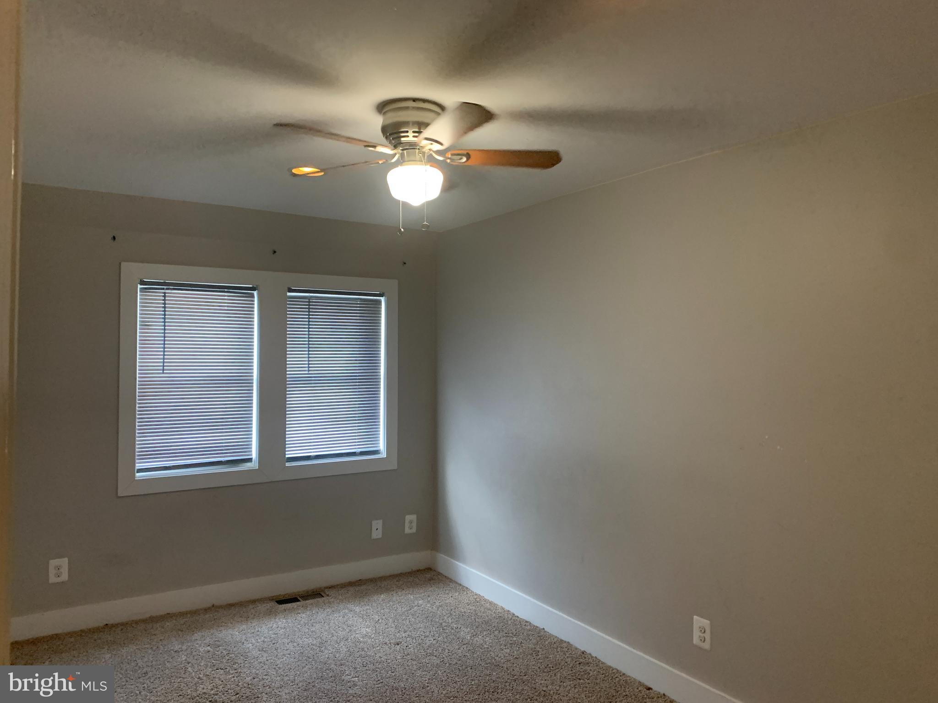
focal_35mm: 26
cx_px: 469
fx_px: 705
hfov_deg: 67.3
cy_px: 352
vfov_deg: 53.1
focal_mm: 4.25
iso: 250
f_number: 1.8
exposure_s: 1/40
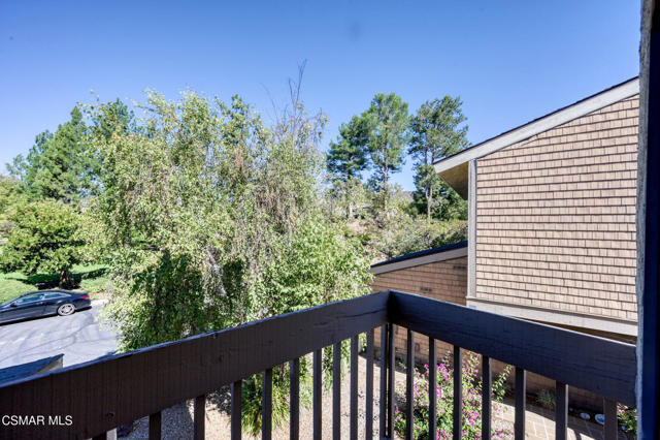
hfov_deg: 104.3
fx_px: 257
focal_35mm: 14
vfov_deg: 81.1
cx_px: 330
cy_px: 220
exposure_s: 1/500
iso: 320
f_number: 11
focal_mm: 14
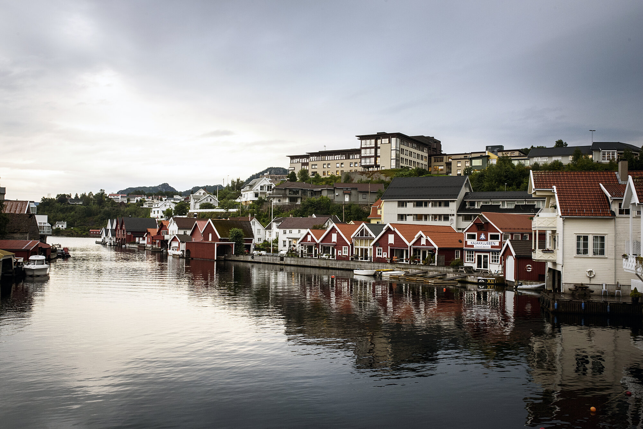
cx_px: 322
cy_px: 214
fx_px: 625
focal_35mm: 35
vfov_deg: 37.9
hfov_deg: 54.4
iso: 1250
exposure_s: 1/60
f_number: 16
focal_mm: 35
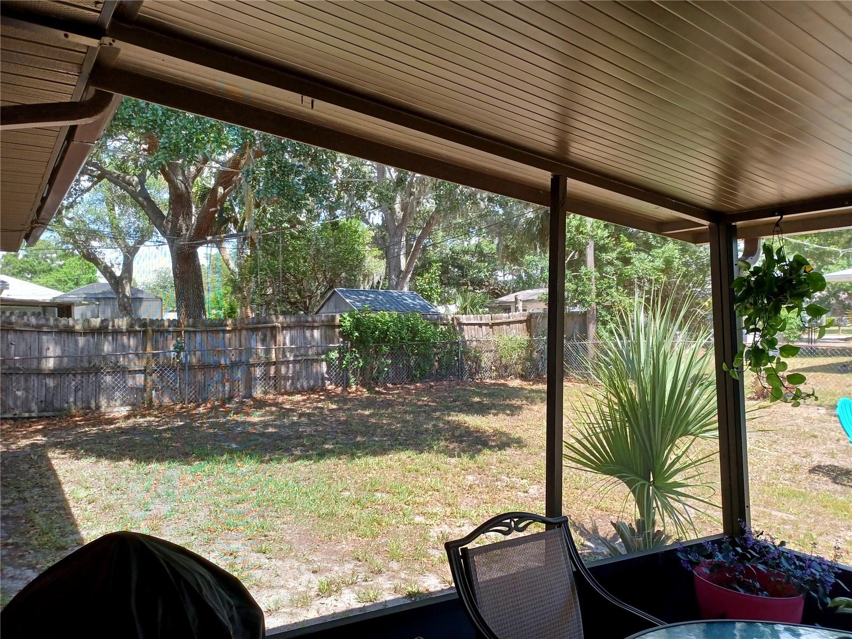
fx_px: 615
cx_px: 426
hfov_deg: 69.4
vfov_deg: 54.9
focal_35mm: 25
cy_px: 320
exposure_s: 1/100
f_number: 1.8
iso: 64
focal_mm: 4.6
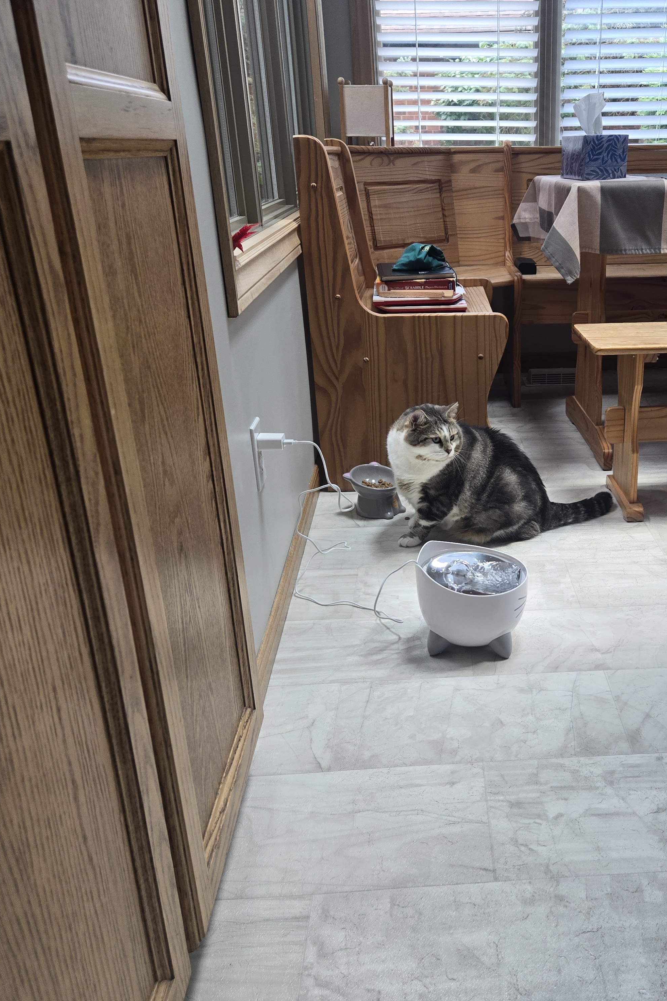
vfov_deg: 58.7
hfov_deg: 40.1
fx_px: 889
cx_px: 489
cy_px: 502
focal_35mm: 32
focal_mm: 5.4
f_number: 1.8
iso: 100
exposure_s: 1/180
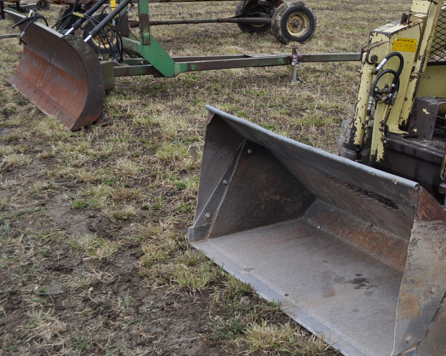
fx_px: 752
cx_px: 430
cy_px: 105
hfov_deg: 31.0
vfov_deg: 26.4
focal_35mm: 57
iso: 200
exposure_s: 1/160
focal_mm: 20
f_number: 6.3
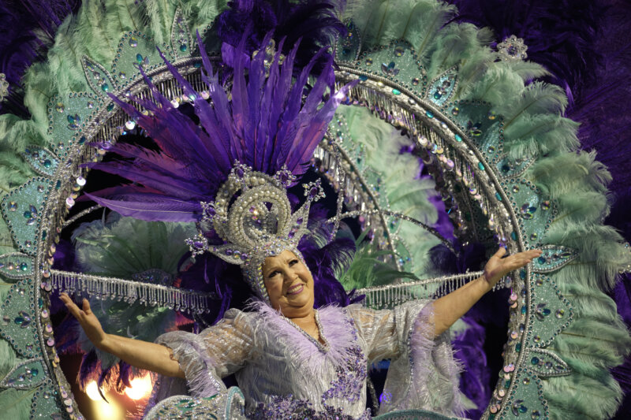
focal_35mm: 153
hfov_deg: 13.4
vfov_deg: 9.0
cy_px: 210
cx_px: 316
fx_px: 2681
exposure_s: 1/320
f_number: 2.8
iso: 1250
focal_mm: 102.2
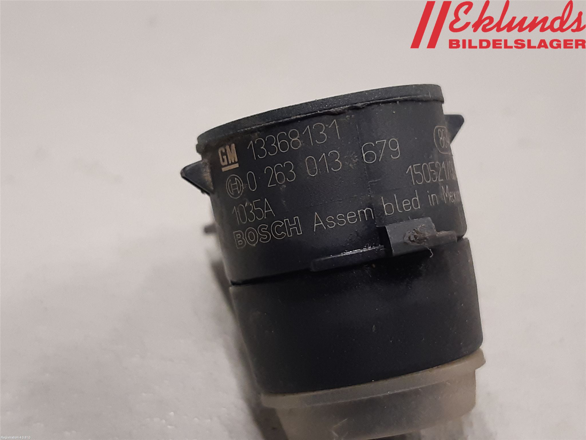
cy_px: 220
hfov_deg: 67.3
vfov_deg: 53.1
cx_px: 293
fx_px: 440
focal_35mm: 26
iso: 160
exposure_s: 1/50
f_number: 1.7
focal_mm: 3.93
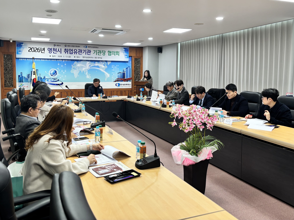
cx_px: 147
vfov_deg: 53.1
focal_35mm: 26
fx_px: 221
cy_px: 110
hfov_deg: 67.3
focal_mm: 5.96
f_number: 1.6
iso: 80
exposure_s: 1/60
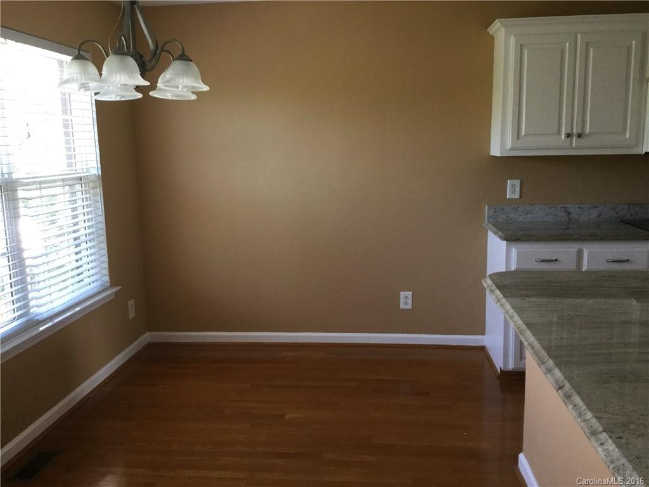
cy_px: 244
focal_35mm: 31
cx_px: 324
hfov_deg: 58.4
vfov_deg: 45.4
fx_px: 581
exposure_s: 1/30
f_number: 2.4
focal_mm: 3.3
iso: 40
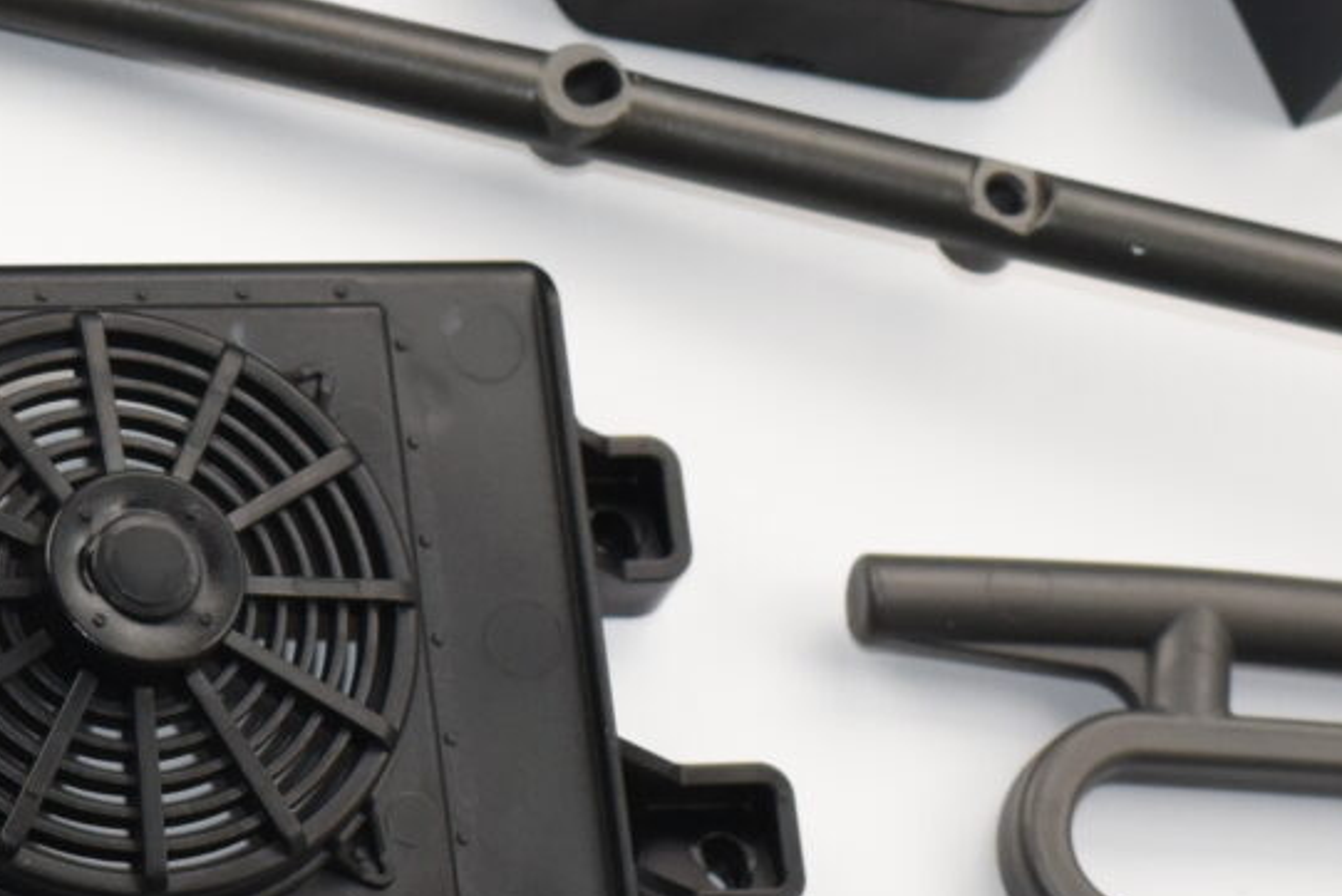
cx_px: 340
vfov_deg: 3.4
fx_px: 14989
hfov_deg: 5.1
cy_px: -165
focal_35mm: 402
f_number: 8
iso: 1250
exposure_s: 1/125
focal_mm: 85
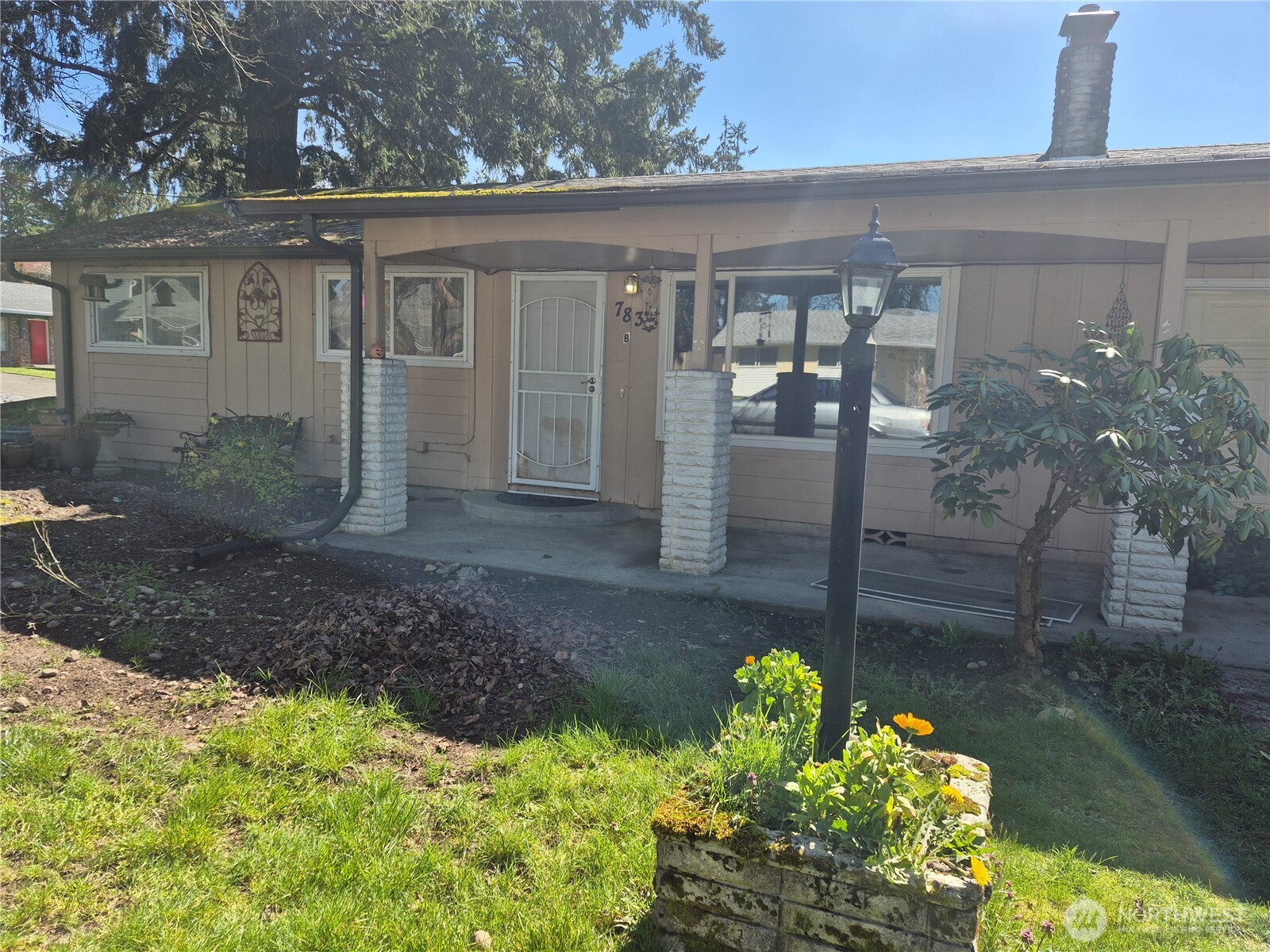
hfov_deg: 73.9
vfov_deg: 58.9
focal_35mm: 23
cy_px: 476
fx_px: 844
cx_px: 635
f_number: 1.8
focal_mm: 5.4
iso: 25
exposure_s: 1/1040
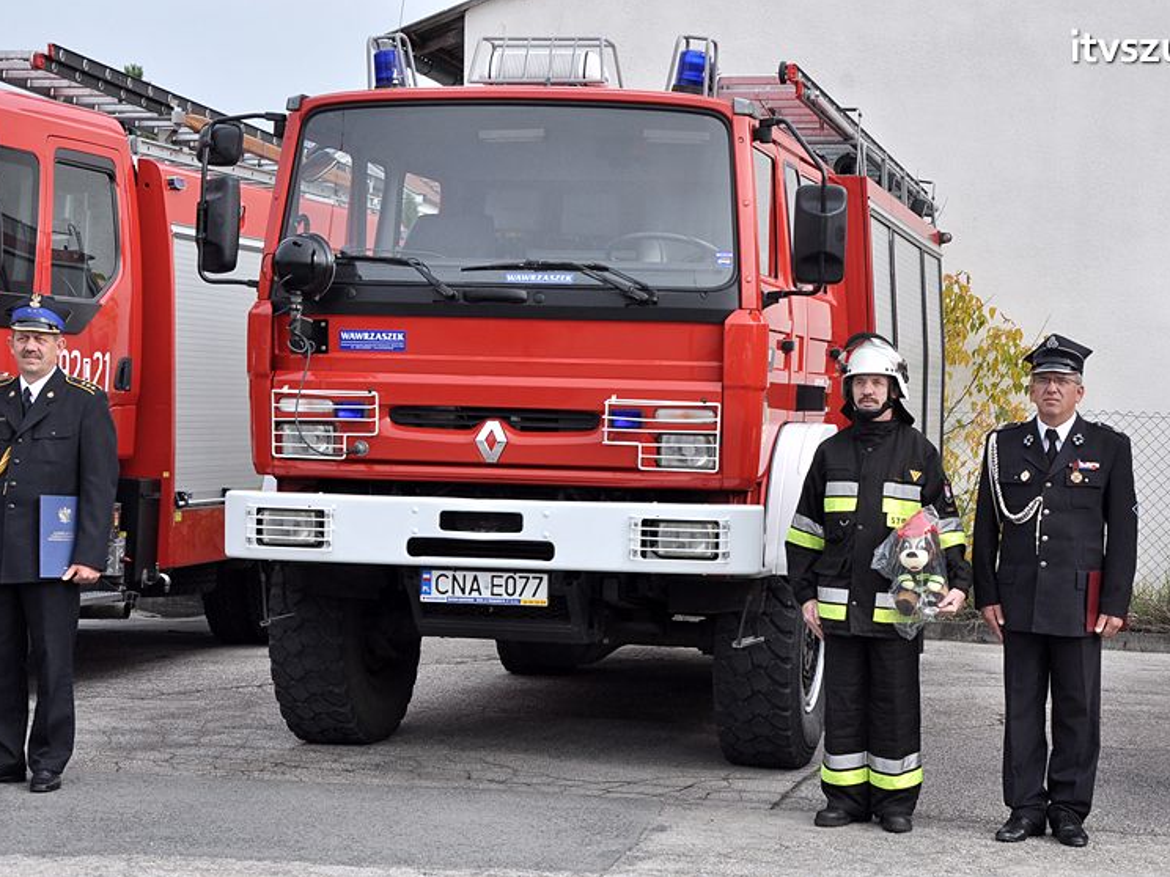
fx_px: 2670
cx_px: 660
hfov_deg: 24.7
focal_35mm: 79
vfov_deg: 18.7
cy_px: 438
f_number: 10
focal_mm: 48
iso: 500
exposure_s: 1/400
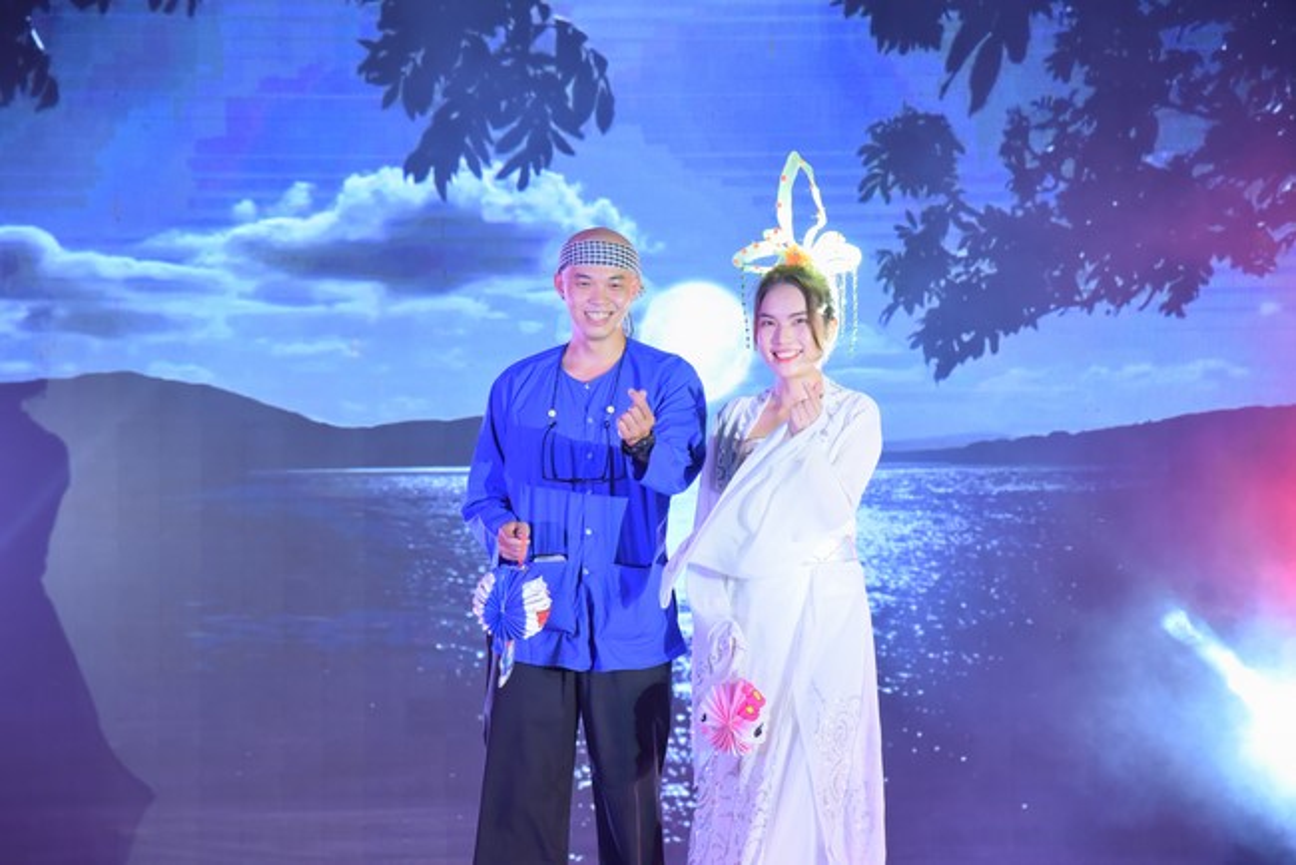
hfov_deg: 17.1
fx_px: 4322
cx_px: 648
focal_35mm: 120
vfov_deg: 11.4
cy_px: 432
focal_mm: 120
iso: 1600
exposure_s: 1/125
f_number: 5
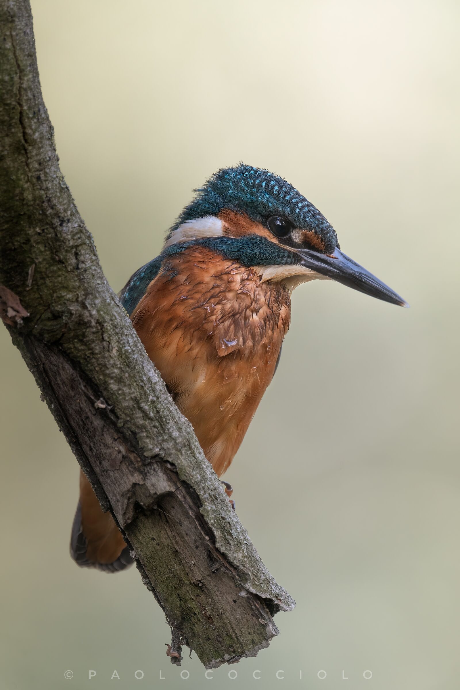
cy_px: 345
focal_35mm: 900
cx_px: 230
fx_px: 17249
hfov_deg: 1.5
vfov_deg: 2.3
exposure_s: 1/250
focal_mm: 600
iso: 320
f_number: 8
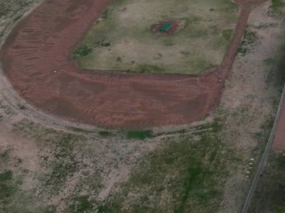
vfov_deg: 17.9
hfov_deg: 22.8
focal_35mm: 81
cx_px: 313
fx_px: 666
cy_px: 29
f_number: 2.8
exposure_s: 1/1000
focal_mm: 12.29
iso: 200
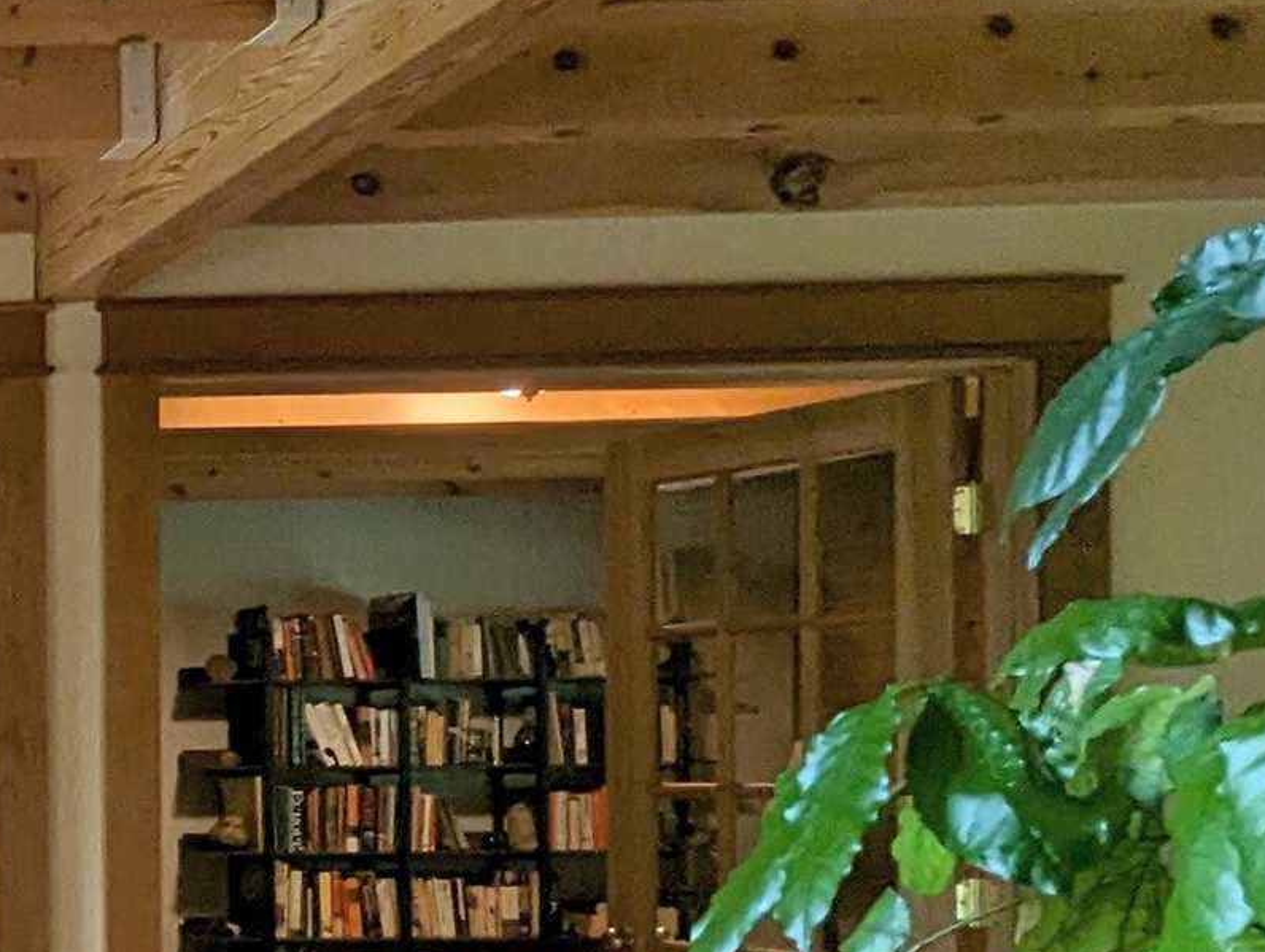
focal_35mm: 50
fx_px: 1829
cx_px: -863
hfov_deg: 24.1
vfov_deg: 28.6
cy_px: 744
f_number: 2.2
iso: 59
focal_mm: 1.95
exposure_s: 1/33.1
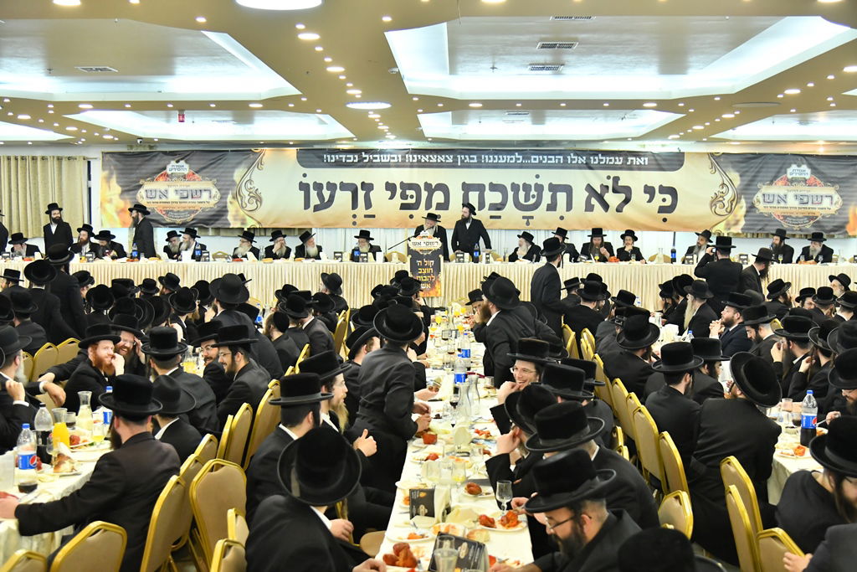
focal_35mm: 40
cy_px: 286
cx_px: 428
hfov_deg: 48.5
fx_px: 952
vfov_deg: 33.4
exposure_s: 1/250
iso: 4000
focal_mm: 40
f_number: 4.5
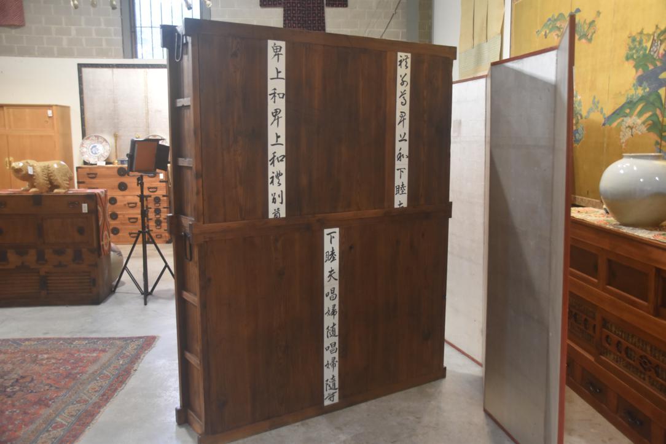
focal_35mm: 33
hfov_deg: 57.2
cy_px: 222
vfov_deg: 40.0
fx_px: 611
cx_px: 333
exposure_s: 1/60
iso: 1250
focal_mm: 22
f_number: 3.8
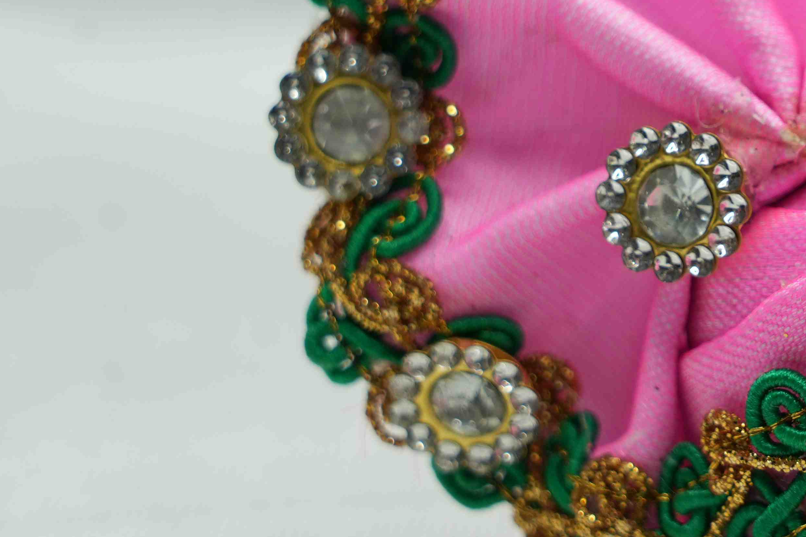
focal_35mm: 297
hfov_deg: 6.9
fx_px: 6649
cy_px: 91
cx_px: 777
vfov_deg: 4.6
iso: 200
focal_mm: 105
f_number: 7.1
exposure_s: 1/50
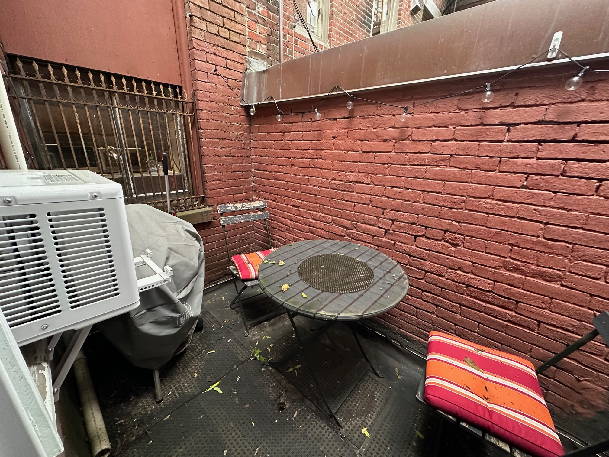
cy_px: 228
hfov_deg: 102.1
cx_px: 304
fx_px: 246
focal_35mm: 14
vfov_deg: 85.7
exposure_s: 1/60
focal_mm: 2.22
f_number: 2.2
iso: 400
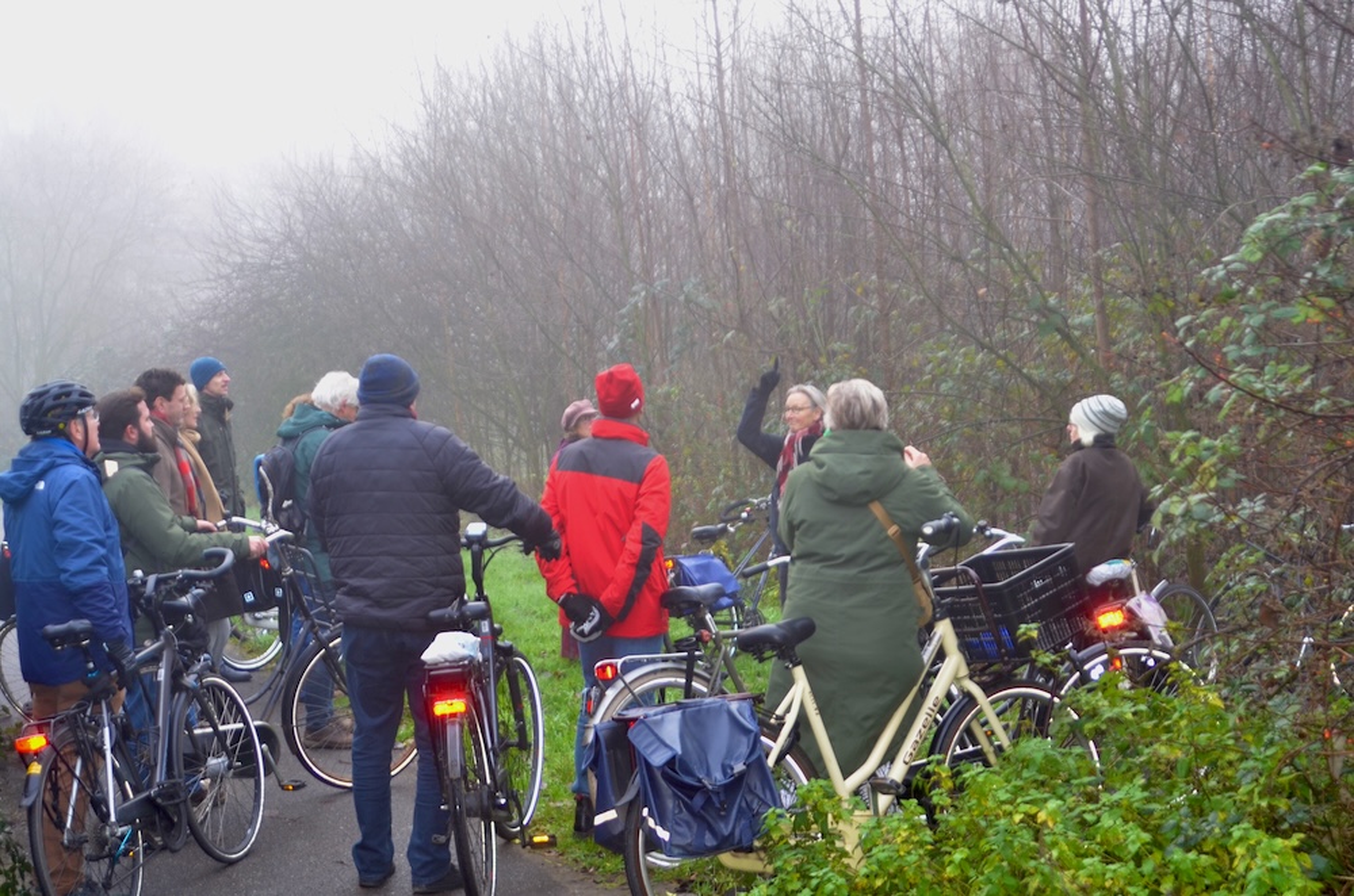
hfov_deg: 39.0
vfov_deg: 26.4
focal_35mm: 51
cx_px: 677
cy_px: 448
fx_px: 1914
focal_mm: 34
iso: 200
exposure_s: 1/125
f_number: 3.2
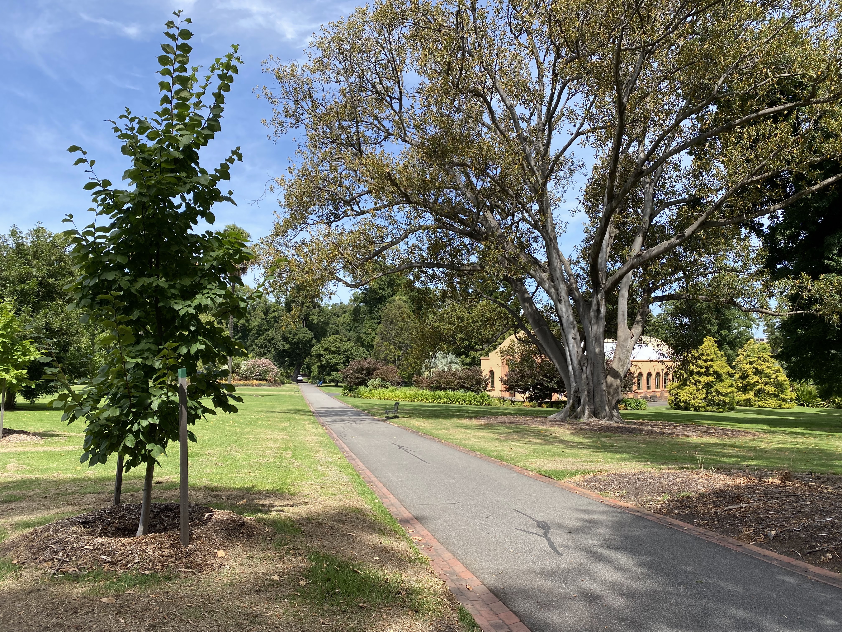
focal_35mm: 26
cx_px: 421
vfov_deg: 53.1
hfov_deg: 67.3
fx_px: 632
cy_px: 316
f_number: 1.8
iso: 32
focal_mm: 4.25
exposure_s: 1/1565
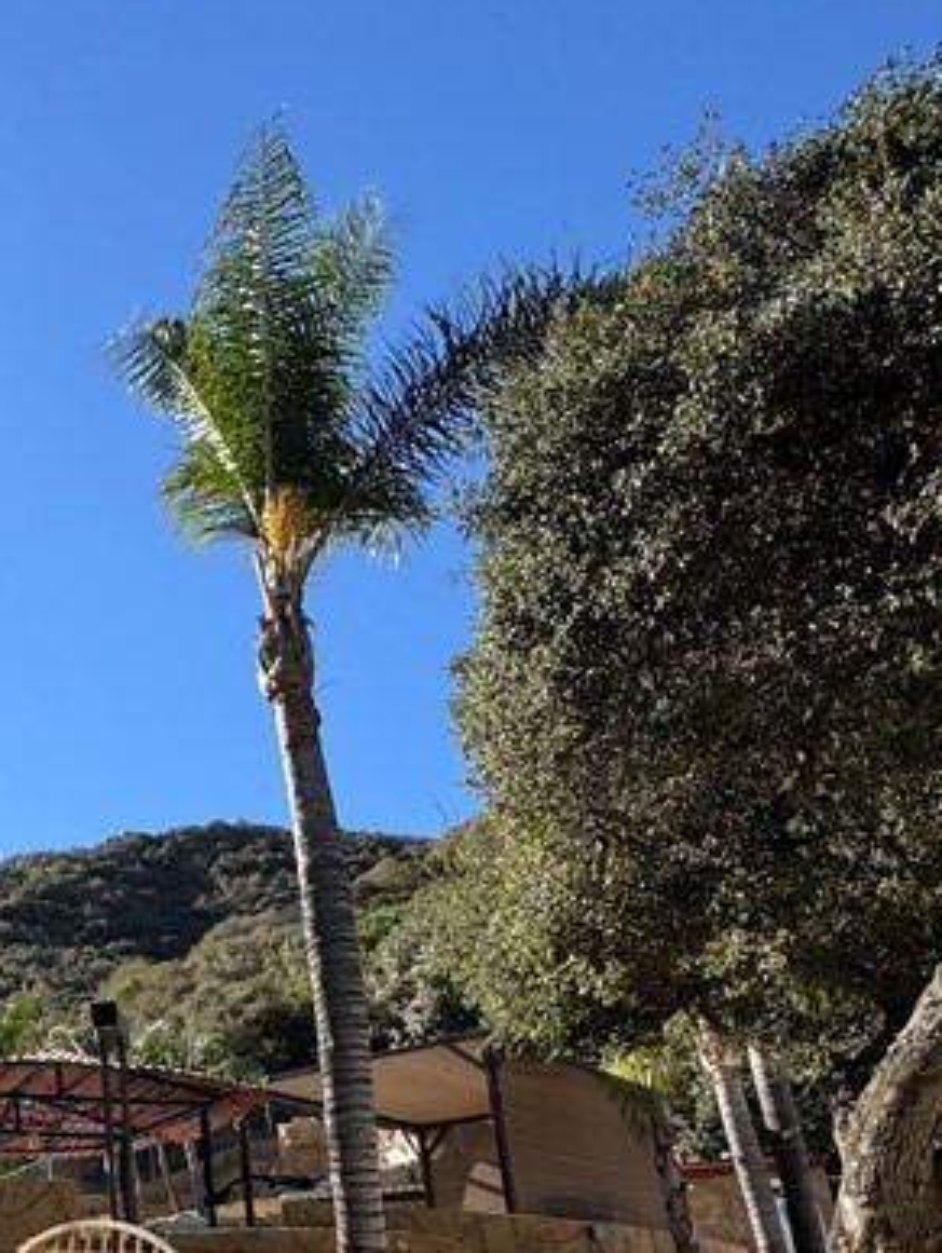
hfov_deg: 32.6
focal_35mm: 37
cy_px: 945
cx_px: -159
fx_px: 1340
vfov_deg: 48.1
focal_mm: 2.22
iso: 50
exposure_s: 1/1198
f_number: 2.2
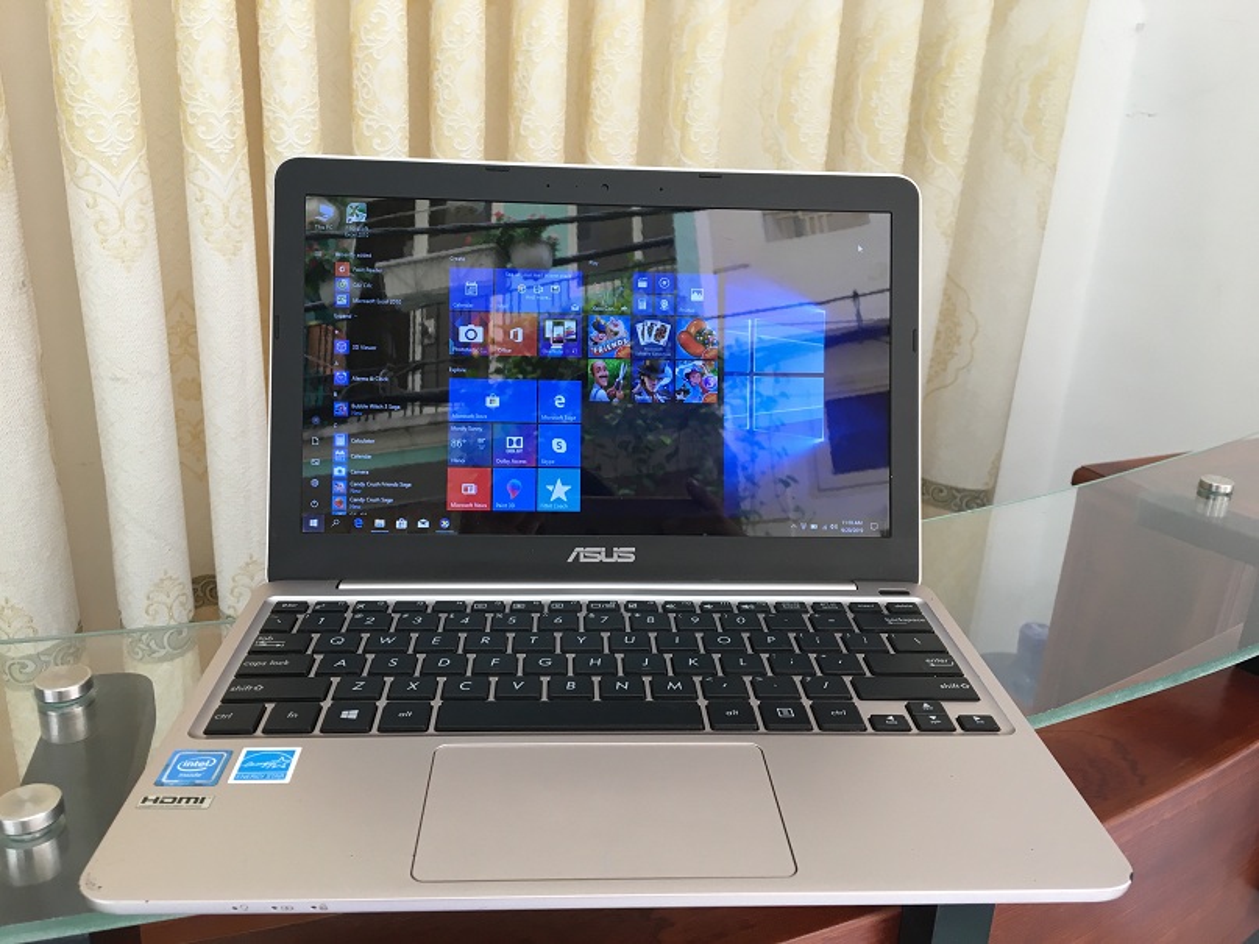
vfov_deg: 48.2
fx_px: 1055
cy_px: 472
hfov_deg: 61.7
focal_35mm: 29
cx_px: 630
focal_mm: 4.15
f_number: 2.2
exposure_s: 1/33
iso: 32
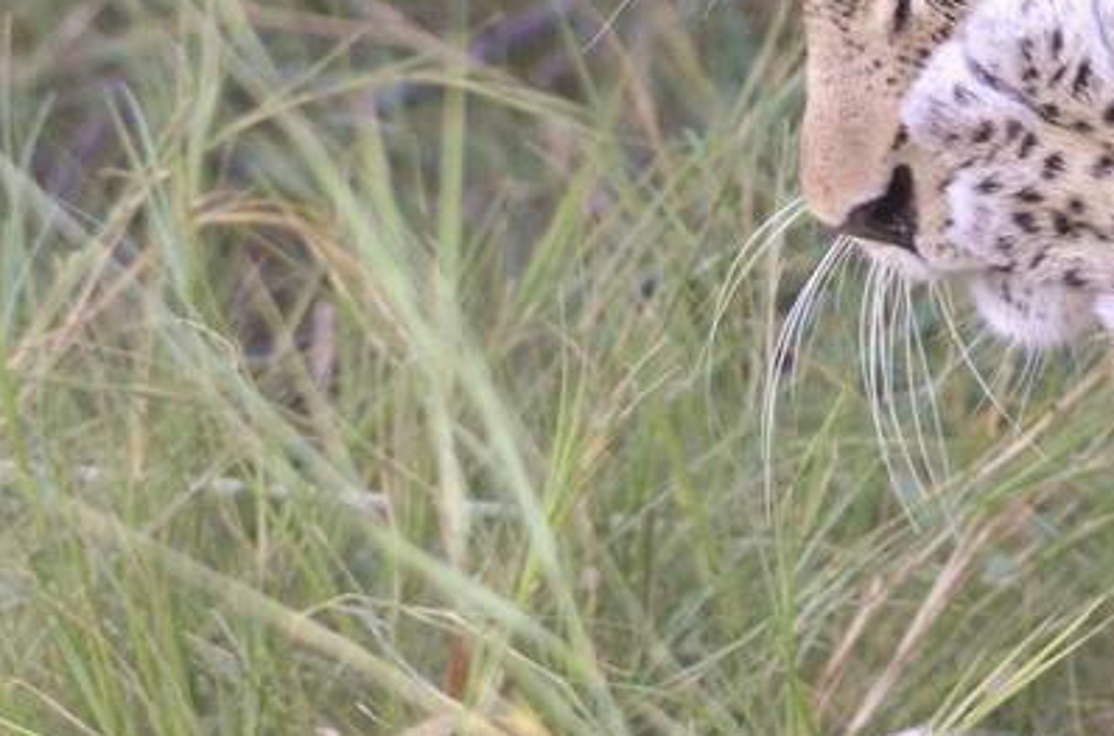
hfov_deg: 1.6
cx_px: 2007
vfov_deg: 1.0
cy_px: 353
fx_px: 40980
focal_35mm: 1328
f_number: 6.3
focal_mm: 220
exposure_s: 1/640
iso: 2500
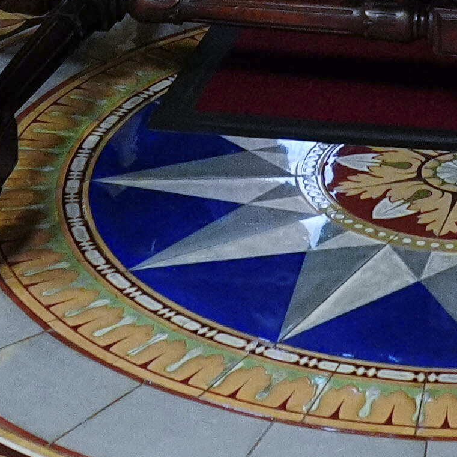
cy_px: -582
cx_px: 375
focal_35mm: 156
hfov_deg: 11.2
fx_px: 2330
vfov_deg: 10.0
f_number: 3.5
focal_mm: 24
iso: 4000
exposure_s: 1/320
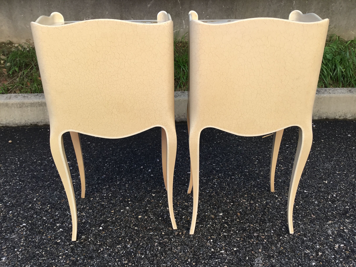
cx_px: 178
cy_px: 134
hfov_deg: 58.4
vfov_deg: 45.4
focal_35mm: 31
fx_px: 319
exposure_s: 1/140
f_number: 2.4
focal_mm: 3.3
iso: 25
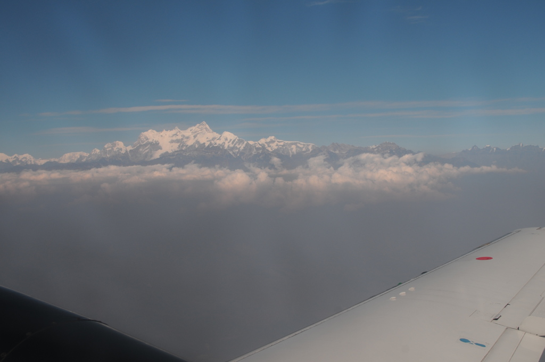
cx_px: 272
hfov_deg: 37.9
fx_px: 794
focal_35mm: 52
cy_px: 181
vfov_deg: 25.7
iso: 200
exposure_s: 1/200
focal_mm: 35
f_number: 7.1
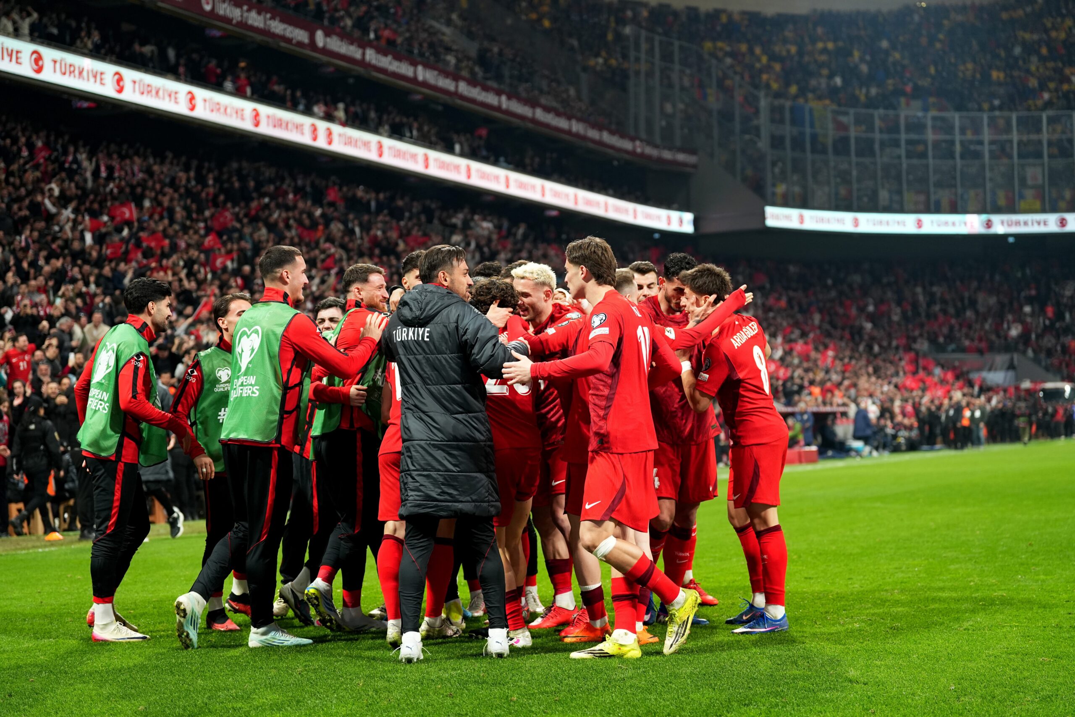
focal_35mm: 70
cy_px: 358
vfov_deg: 19.5
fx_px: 2090
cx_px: 538
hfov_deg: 28.8
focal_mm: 70
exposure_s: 1/800
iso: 1600
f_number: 2.8
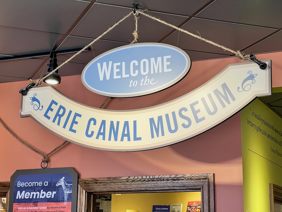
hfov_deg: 25.3
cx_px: 141
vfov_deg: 19.1
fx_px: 627
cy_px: 106
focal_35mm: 77
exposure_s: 1/120
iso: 200
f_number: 2.8
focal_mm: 9
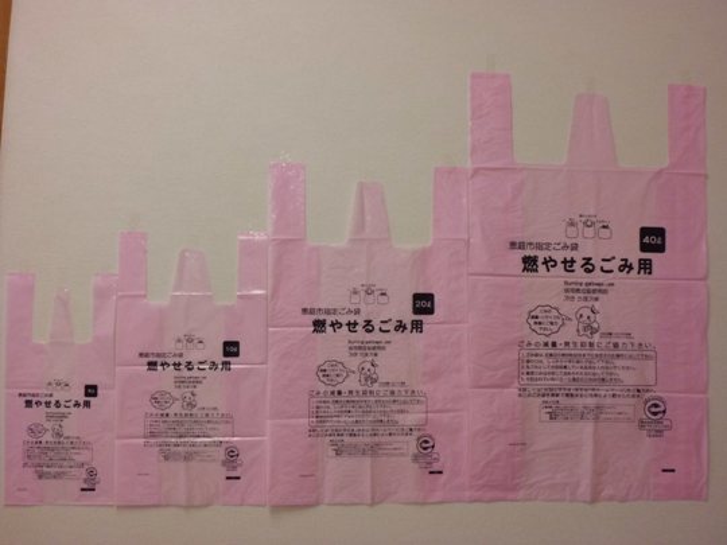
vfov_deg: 39.7
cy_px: 272
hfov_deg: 51.4
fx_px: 756
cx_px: 364
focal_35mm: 36
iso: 200
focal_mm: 6.4
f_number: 3.1
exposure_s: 1/100
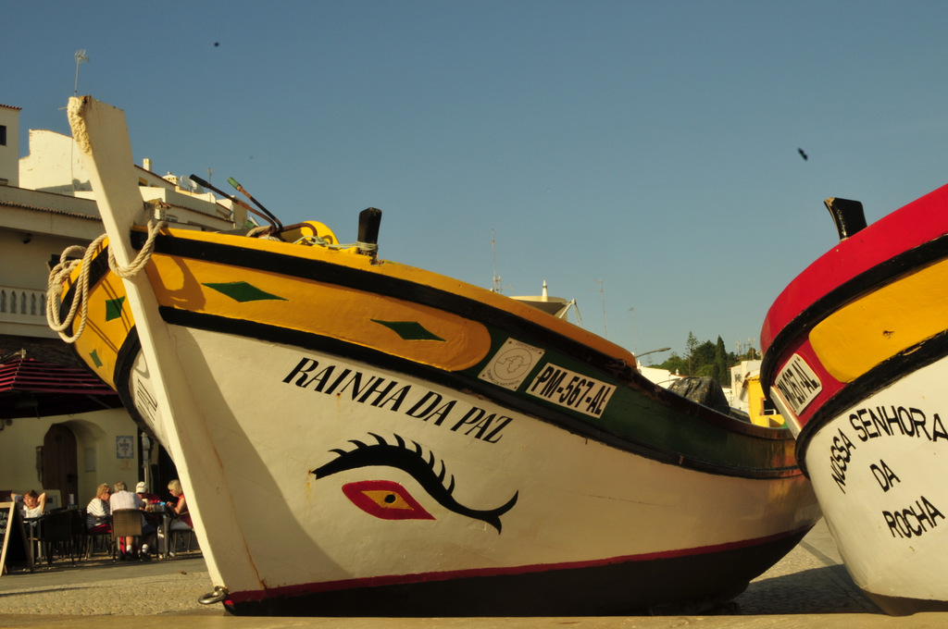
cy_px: 314
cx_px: 474
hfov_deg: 37.9
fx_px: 1381
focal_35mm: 52
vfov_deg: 25.7
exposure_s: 1/80
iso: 200
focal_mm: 35
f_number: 22
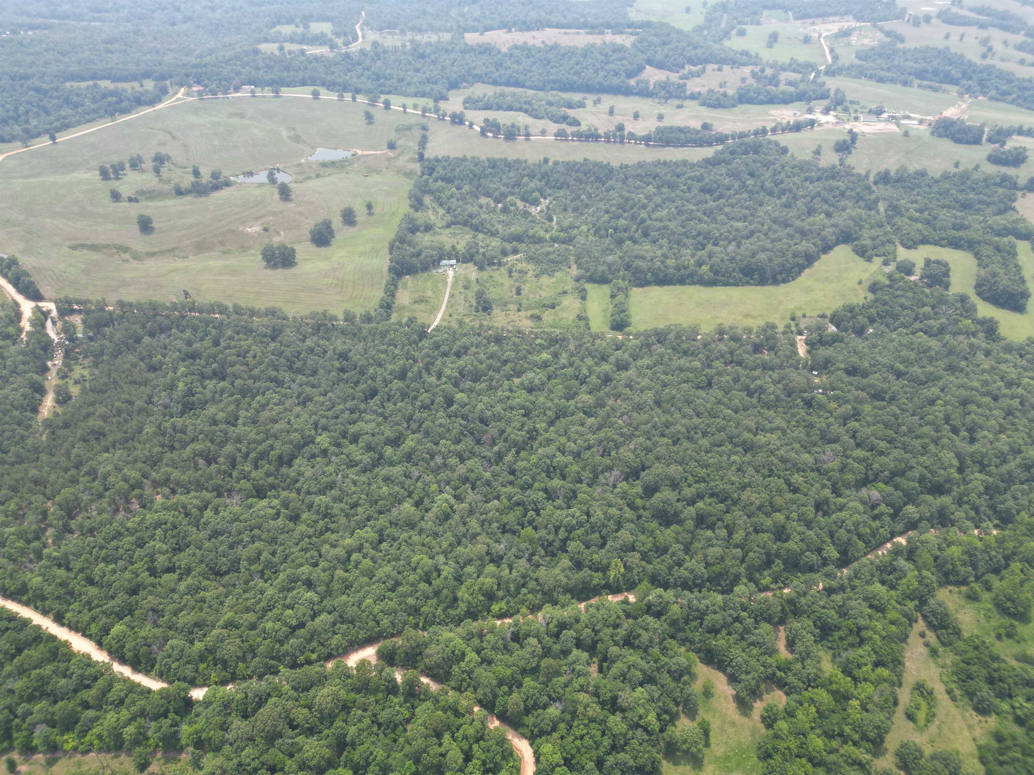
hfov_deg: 71.6
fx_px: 717
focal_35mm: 24
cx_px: 517
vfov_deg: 56.8
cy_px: 388
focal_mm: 6.72
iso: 100
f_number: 1.7
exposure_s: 1/1250
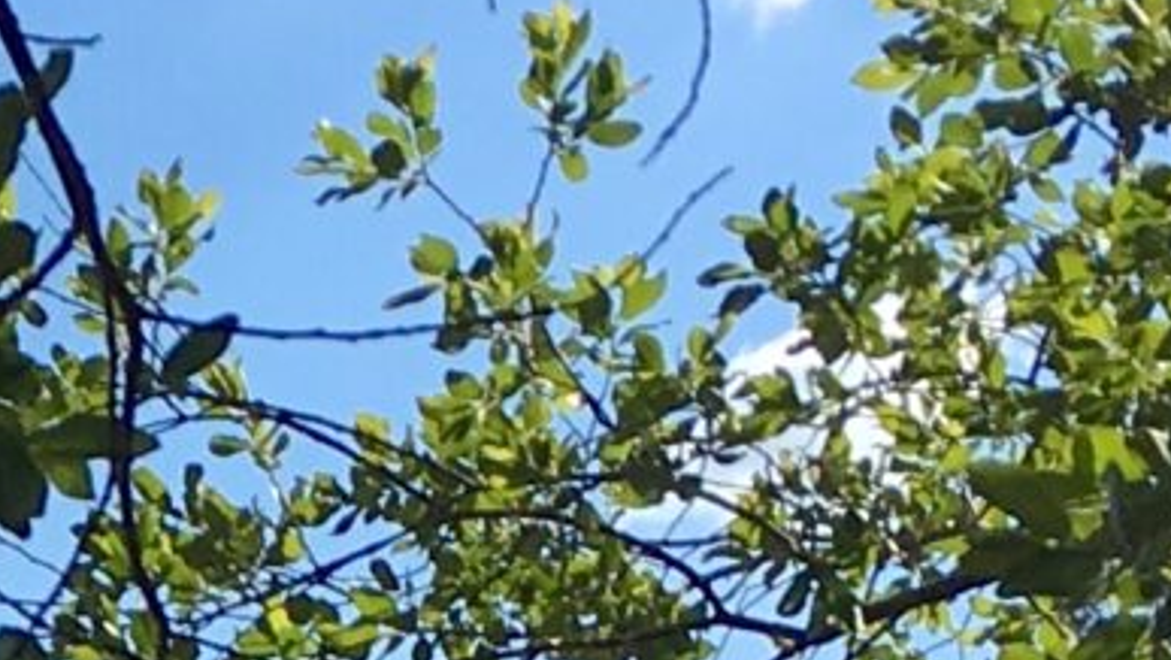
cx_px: -1192
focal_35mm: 209
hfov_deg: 9.6
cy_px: 2044
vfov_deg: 5.4
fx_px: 6492
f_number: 2.2
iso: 25
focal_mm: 4.15
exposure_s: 1/1876
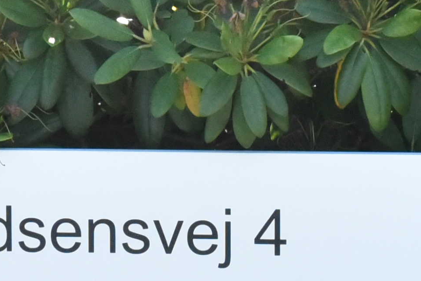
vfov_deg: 5.5
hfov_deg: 8.2
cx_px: 233
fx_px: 2925
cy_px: 219
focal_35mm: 250
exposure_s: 1/4000
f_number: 5.6
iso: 8000
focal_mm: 40
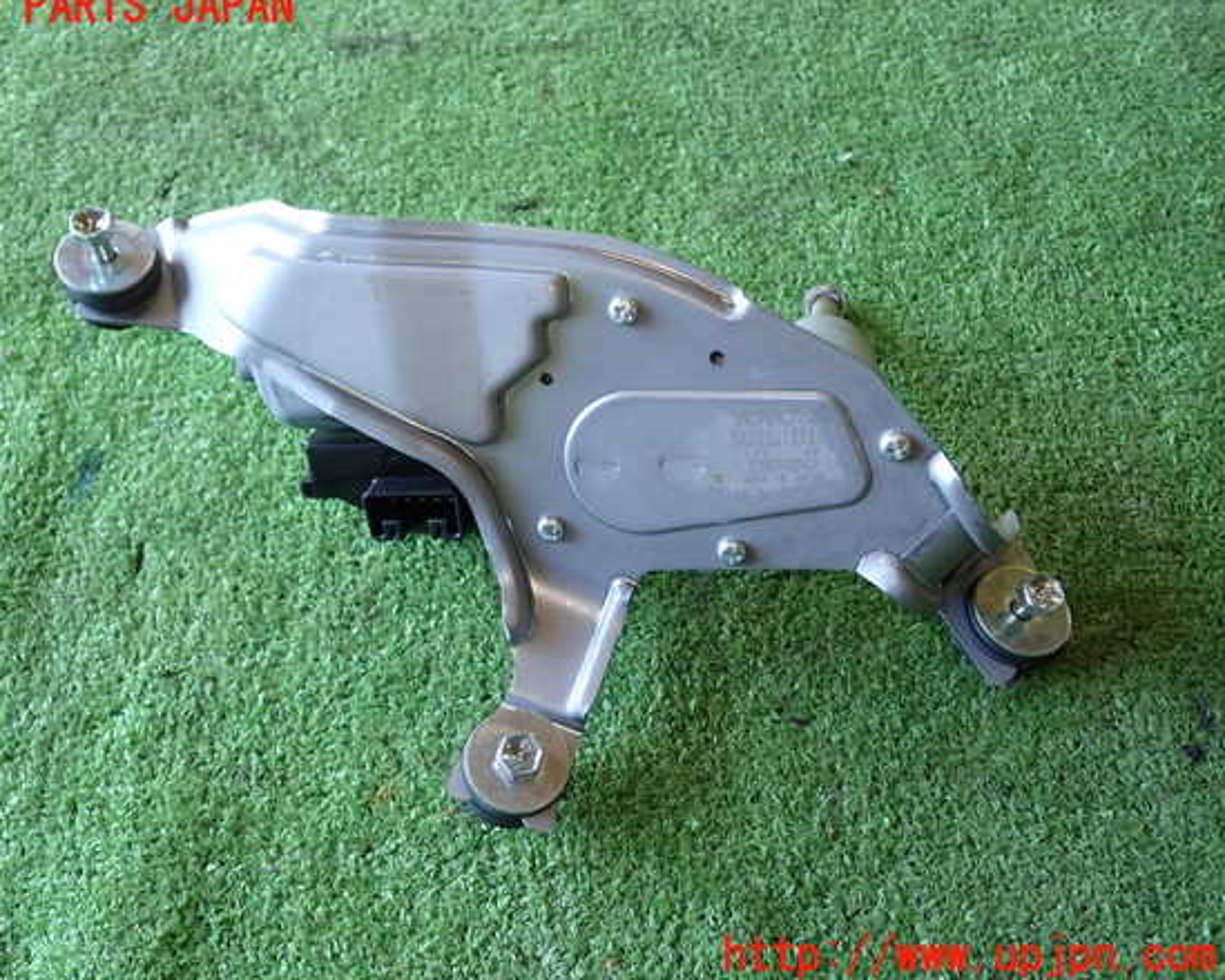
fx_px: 1160
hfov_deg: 55.6
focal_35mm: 32
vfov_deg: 45.8
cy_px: 482
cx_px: 558
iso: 200
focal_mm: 5.4
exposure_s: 1/50
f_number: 2.3
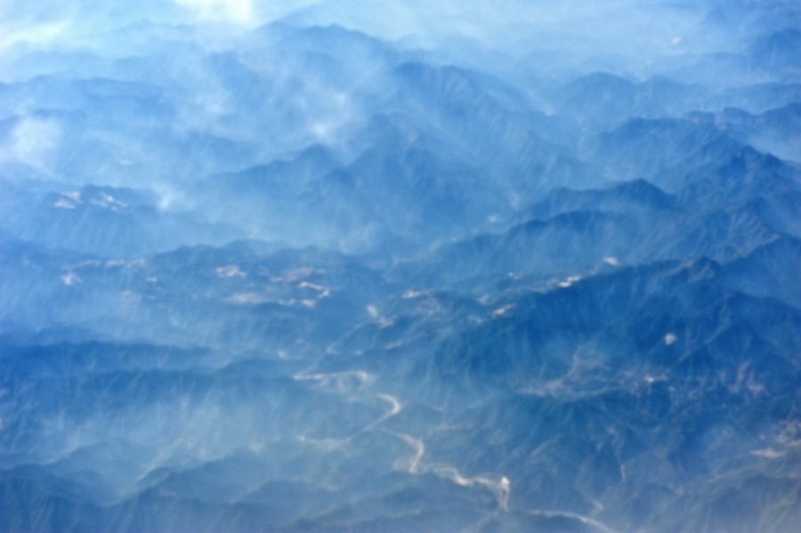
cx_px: 400
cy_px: 266
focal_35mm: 70
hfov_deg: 28.9
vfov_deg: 19.4
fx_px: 1557
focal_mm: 70
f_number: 6.3
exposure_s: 1/800
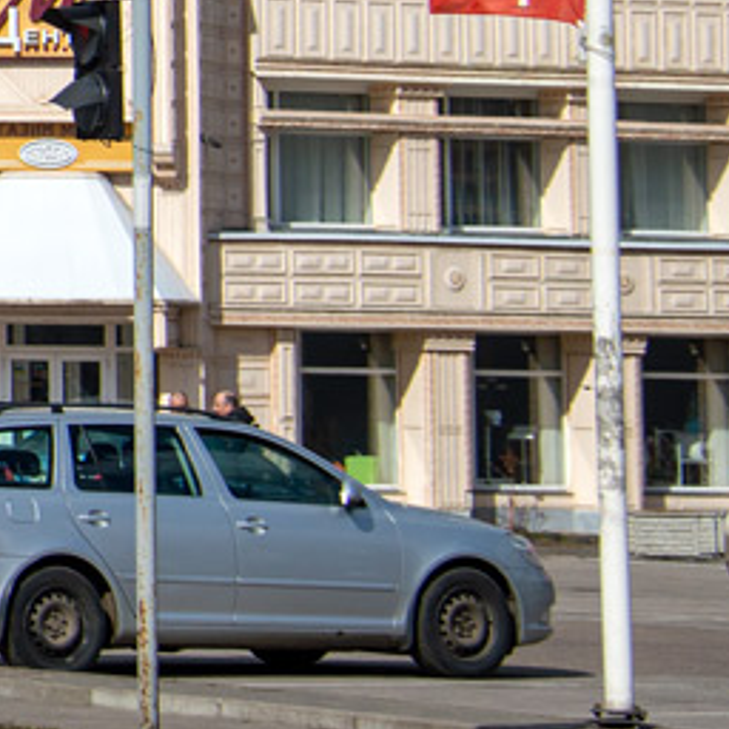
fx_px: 6219
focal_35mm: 261
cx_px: -1025
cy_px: -246
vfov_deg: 6.6
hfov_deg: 6.4
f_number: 10
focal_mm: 42
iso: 100
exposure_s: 1/800
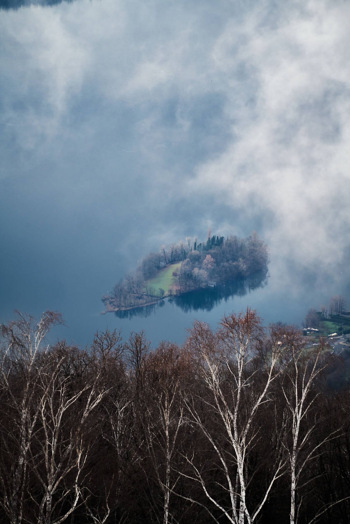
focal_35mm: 200
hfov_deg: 6.9
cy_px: 262
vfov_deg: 10.3
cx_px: 175
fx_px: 2915
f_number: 8
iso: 320
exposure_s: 1/200
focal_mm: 200
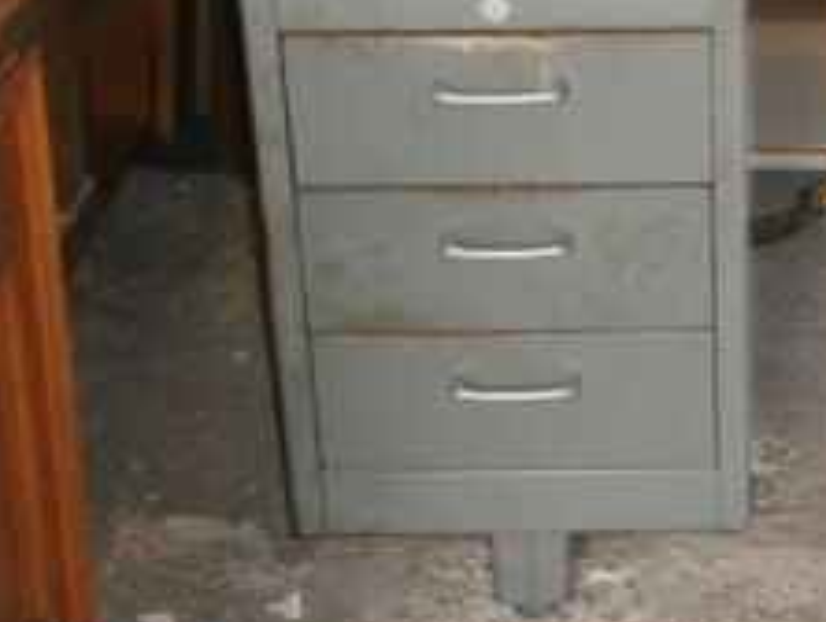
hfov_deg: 18.9
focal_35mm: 101
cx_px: 819
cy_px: 159
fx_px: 2414
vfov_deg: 14.6
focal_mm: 8.3
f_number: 3.4
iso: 200
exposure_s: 1/40
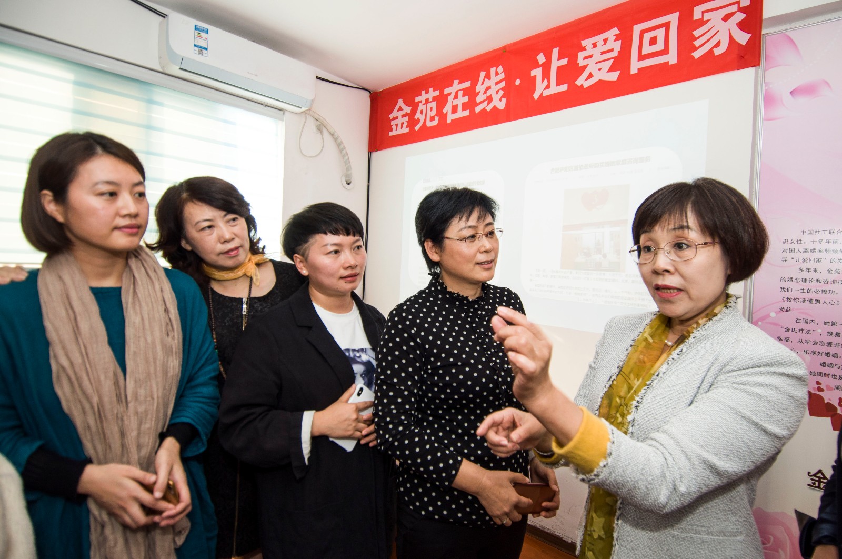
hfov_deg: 90.1
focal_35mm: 18
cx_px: 421
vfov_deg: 67.2
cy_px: 280
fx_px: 420
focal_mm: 12
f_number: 4
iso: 200
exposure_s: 1/125
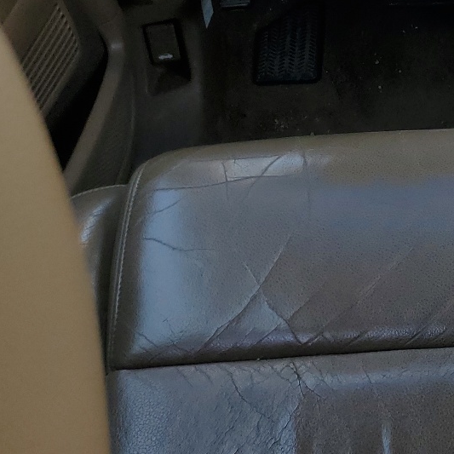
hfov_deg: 21.4
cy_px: -49
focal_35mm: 69
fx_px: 1024
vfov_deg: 23.4
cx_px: 664
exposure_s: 1/312
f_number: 1.5
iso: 50
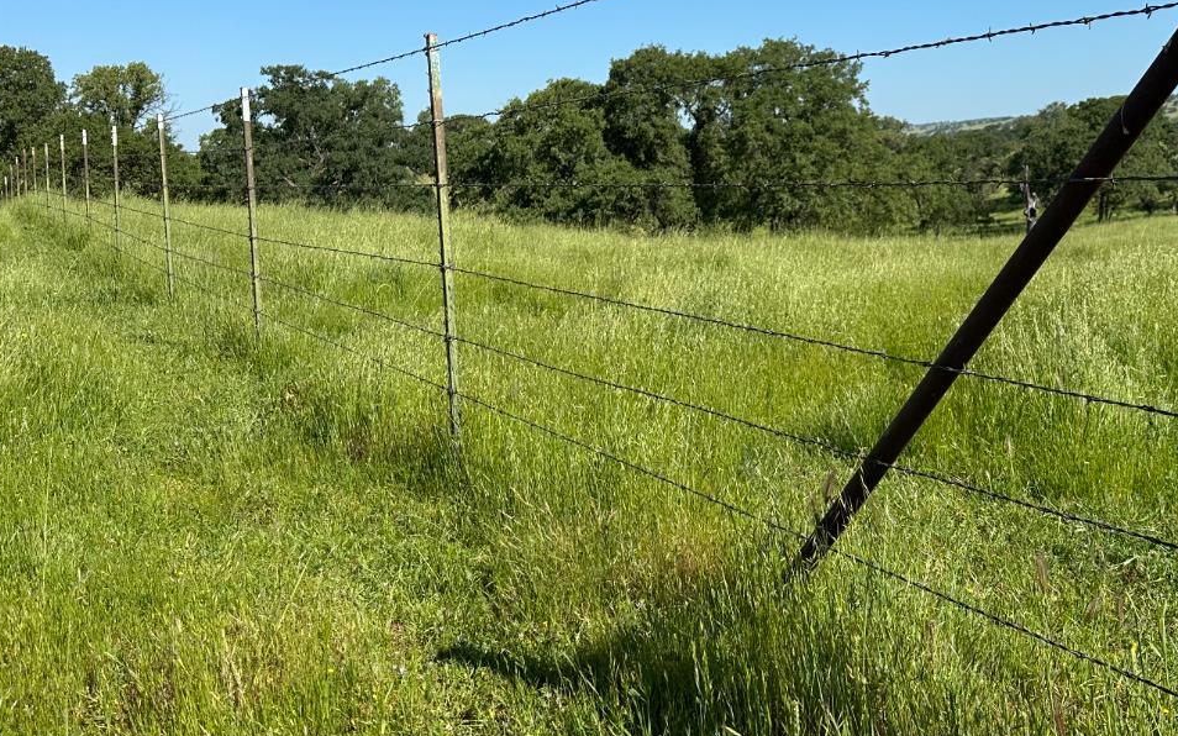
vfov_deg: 31.8
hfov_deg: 49.0
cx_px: 711
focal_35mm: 40
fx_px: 1284
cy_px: 270
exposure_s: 1/4348
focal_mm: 6.86
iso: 80
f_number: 1.78
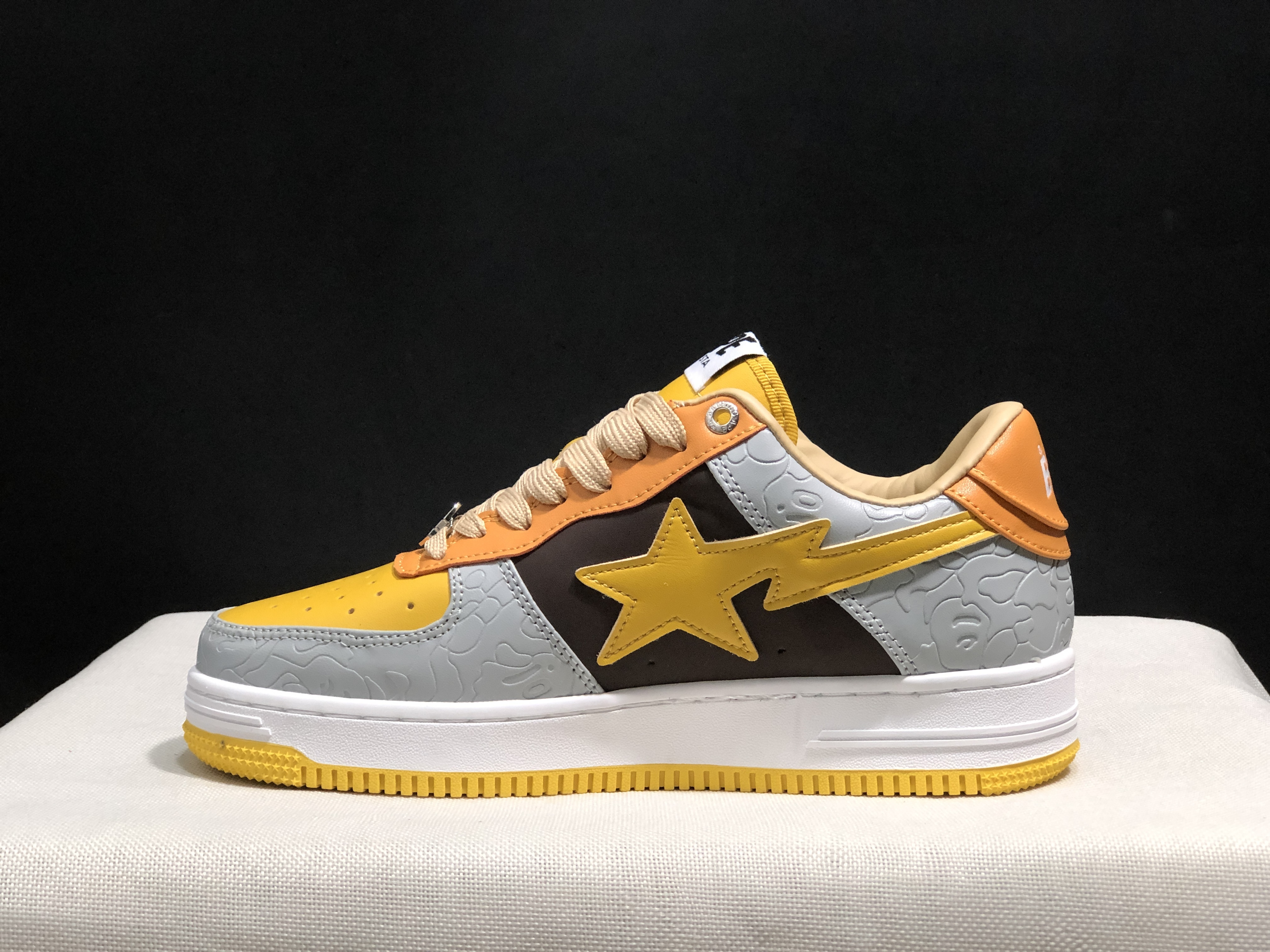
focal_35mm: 57
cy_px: 476
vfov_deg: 25.7
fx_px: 2091
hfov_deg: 33.8
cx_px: 635
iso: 80
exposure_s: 1/30
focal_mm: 6.6
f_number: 2.8
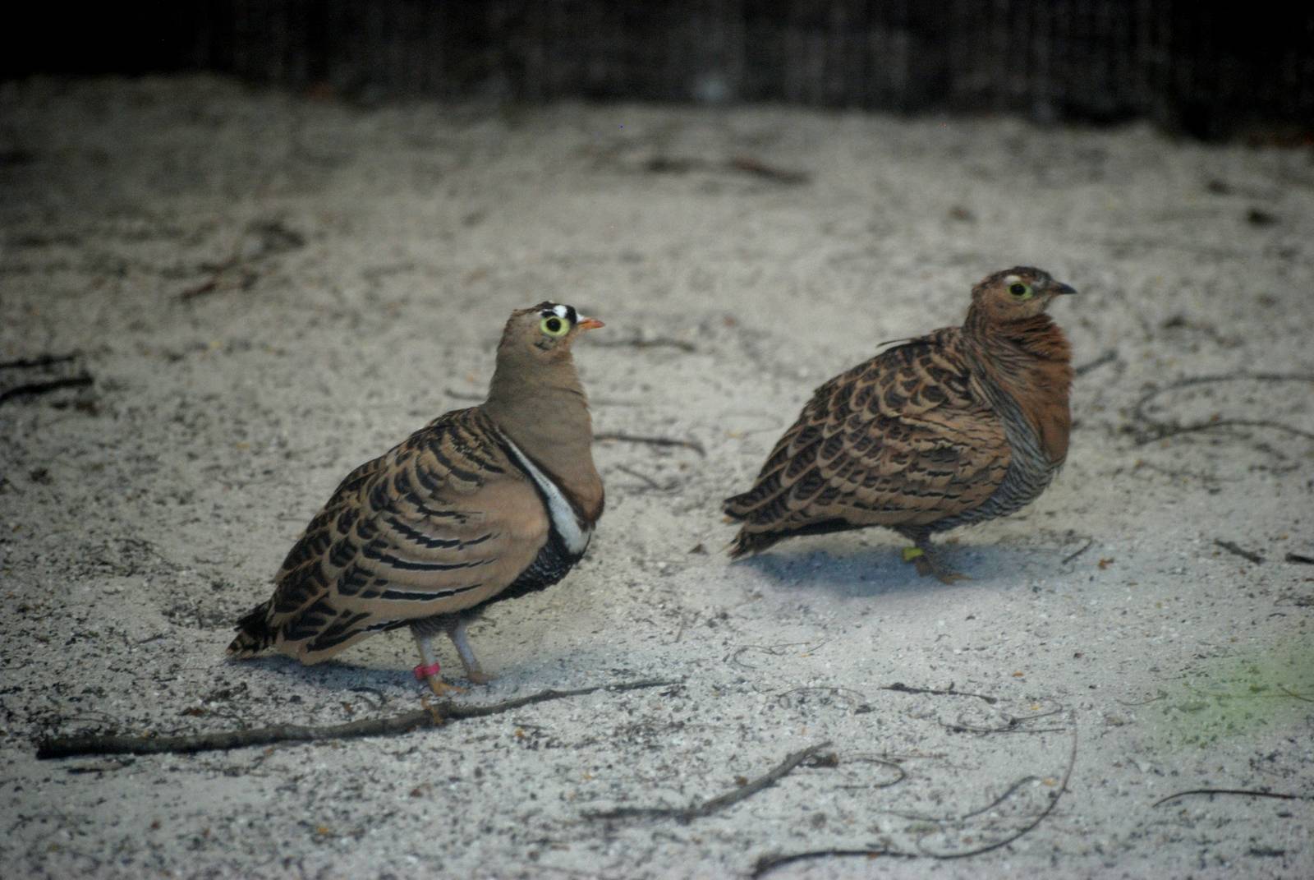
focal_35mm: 330
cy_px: 440
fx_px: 12059
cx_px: 657
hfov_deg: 6.2
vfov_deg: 4.2
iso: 400
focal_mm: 220
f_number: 5
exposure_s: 1/160
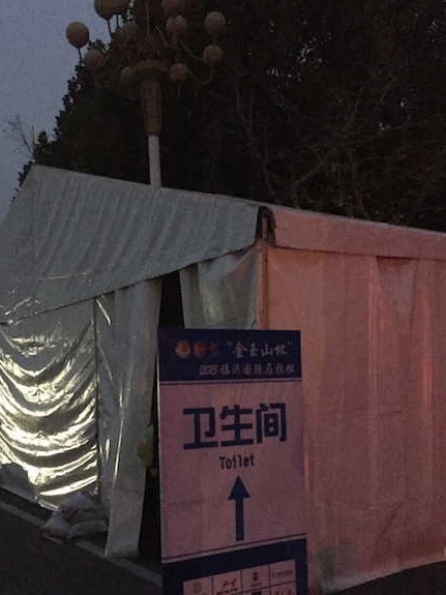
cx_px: 197
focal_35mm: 37
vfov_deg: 49.7
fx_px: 636
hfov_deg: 38.6
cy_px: 370
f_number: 2.2
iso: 2000
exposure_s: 1/17
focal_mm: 4.15
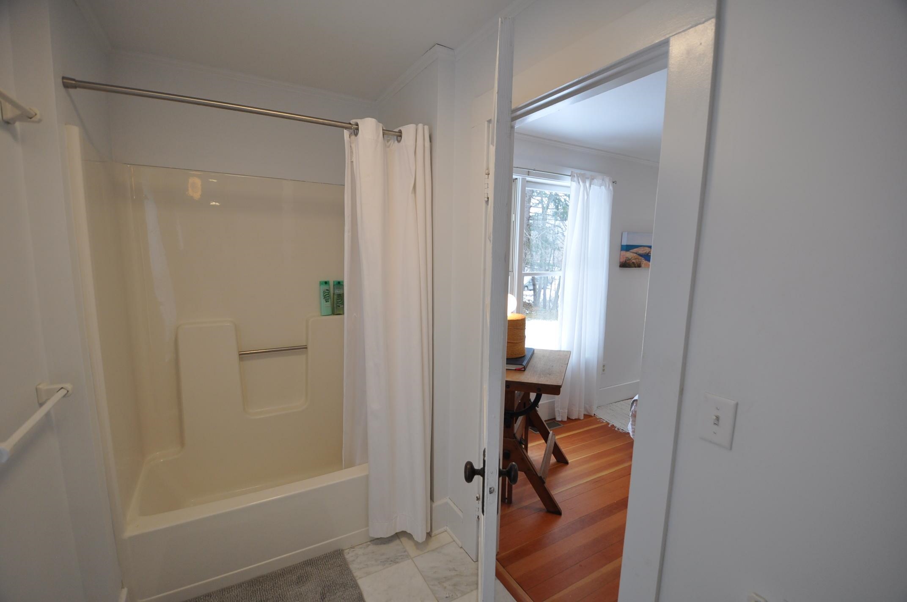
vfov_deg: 77.2
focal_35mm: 15
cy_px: 301
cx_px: 454
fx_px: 377
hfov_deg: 100.5
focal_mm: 10
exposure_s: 1/60
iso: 400
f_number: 4
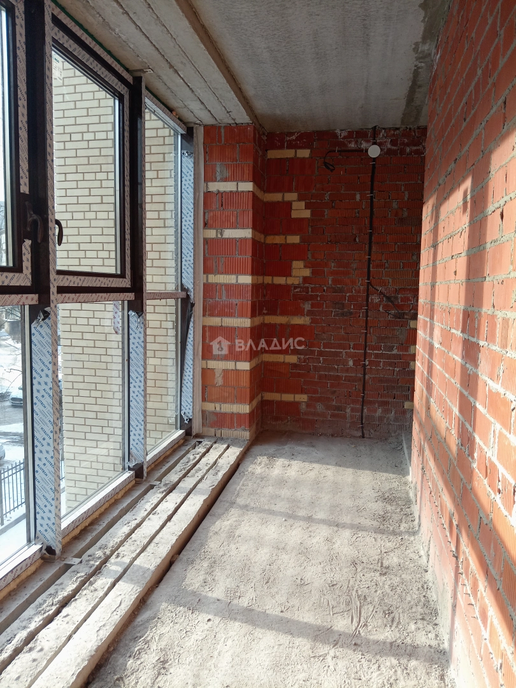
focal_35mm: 26
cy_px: 344
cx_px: 258
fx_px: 517
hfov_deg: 53.1
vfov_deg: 67.3
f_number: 1.8
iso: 100
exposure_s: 1/175
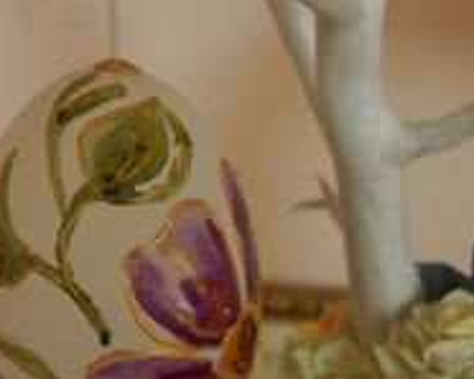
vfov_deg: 13.4
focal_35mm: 109
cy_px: -178
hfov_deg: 14.4
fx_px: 1530
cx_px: -497
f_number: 4.5
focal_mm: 18
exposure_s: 1/30
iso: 100
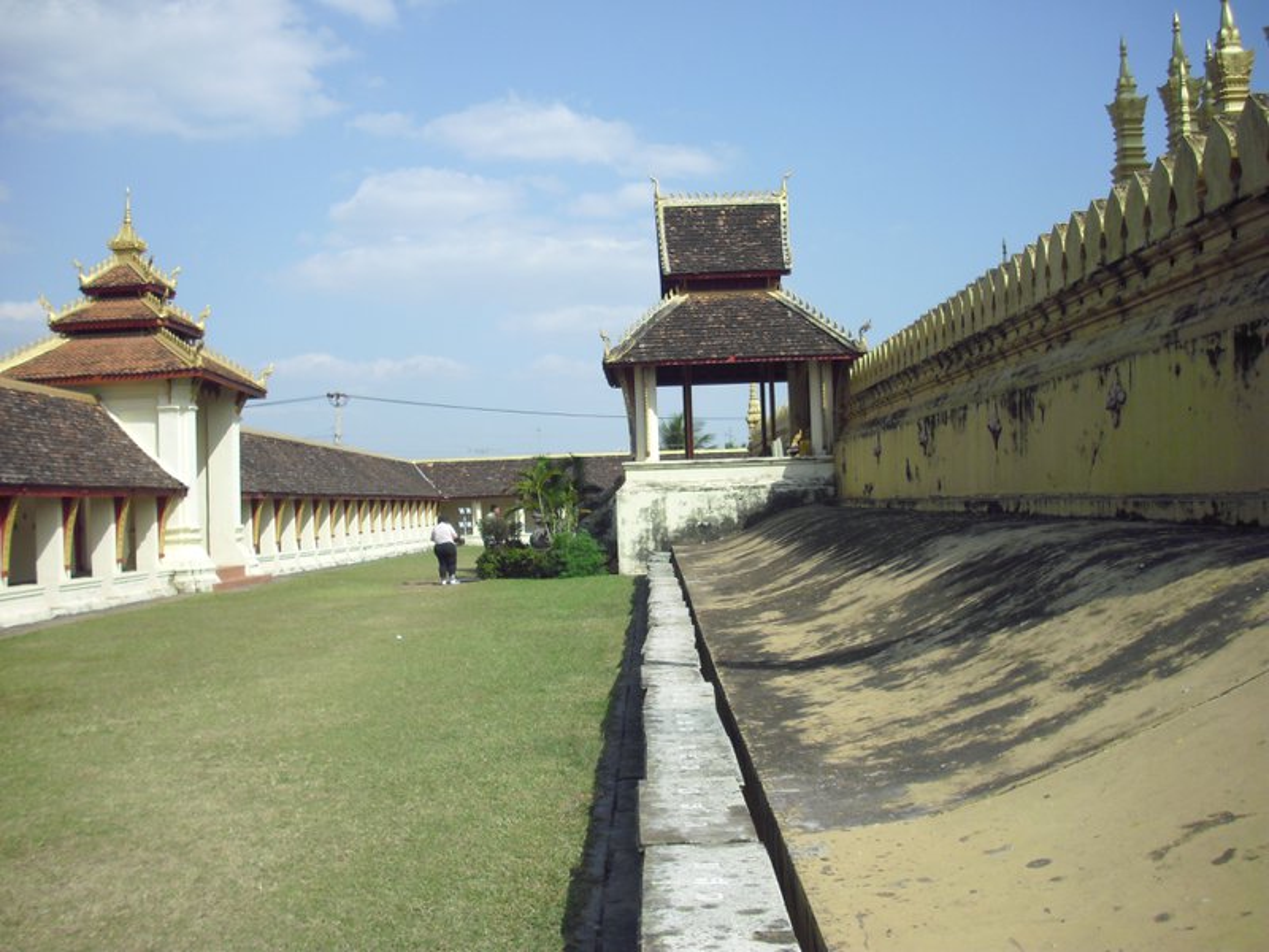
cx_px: 634
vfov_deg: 37.7
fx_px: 1393
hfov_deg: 49.0
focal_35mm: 38
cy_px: 476
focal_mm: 6.2
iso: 100
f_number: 8
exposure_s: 1/250
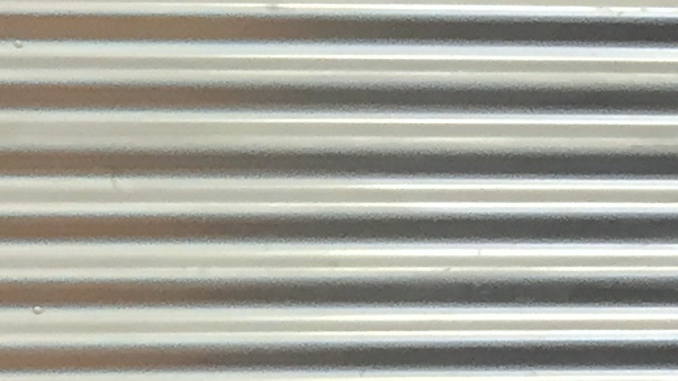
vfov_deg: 6.0
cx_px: 2077
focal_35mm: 199
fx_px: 3576
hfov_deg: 8.8
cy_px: 697
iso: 80
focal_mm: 4.15
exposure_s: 1/30
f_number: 2.2
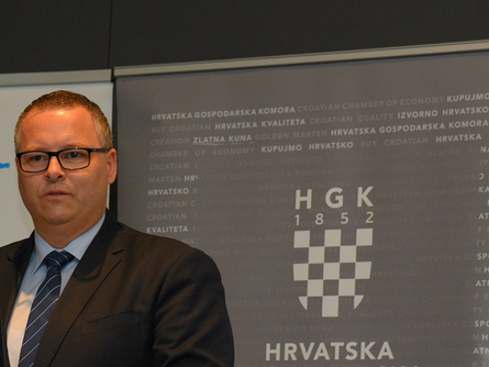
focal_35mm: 244
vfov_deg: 6.1
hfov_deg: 8.1
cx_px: 80
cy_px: 282
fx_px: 3448
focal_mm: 120
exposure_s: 1/160
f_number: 5
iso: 3200
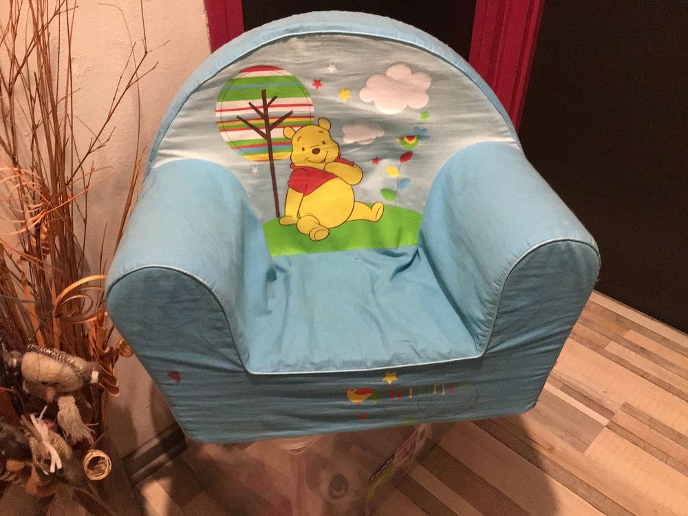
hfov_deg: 58.4
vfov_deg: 45.4
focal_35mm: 31
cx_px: 344
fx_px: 616
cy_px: 258
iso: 500
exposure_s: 1/17
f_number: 2.4
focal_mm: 3.3
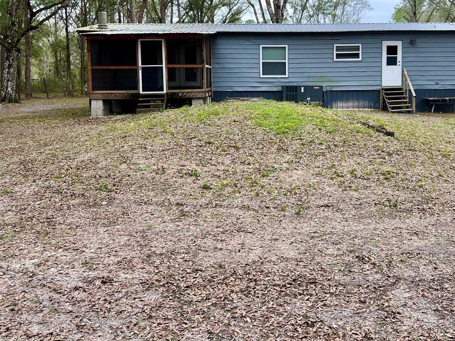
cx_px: 268
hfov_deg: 45.6
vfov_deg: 34.7
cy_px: 109
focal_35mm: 41
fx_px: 539
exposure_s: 1/247
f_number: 1.5
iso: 40
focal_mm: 5.7
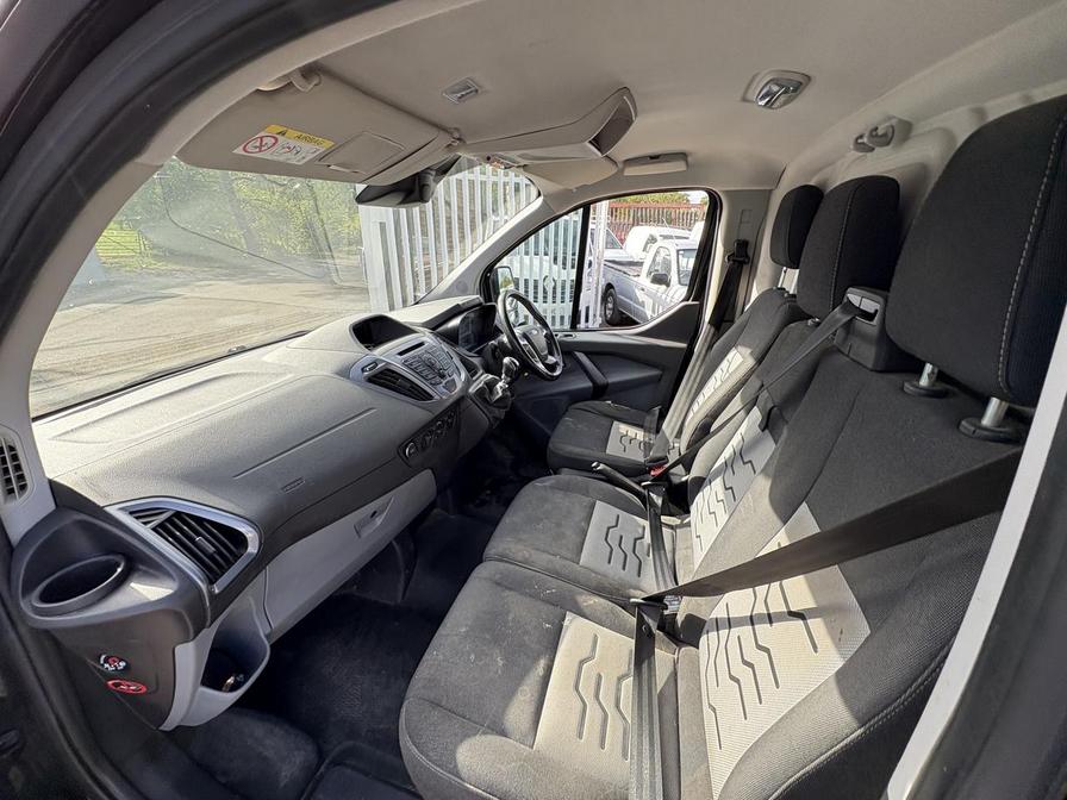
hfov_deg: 102.1
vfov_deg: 85.7
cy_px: 400
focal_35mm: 14
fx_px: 432
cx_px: 534
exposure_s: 1/197
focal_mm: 2.22
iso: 50
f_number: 2.2
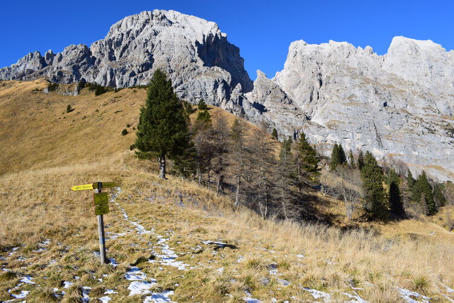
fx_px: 340
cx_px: 227
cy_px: 152
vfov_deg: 47.9
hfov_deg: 67.4
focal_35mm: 27
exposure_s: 1/500
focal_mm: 18
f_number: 11
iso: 400
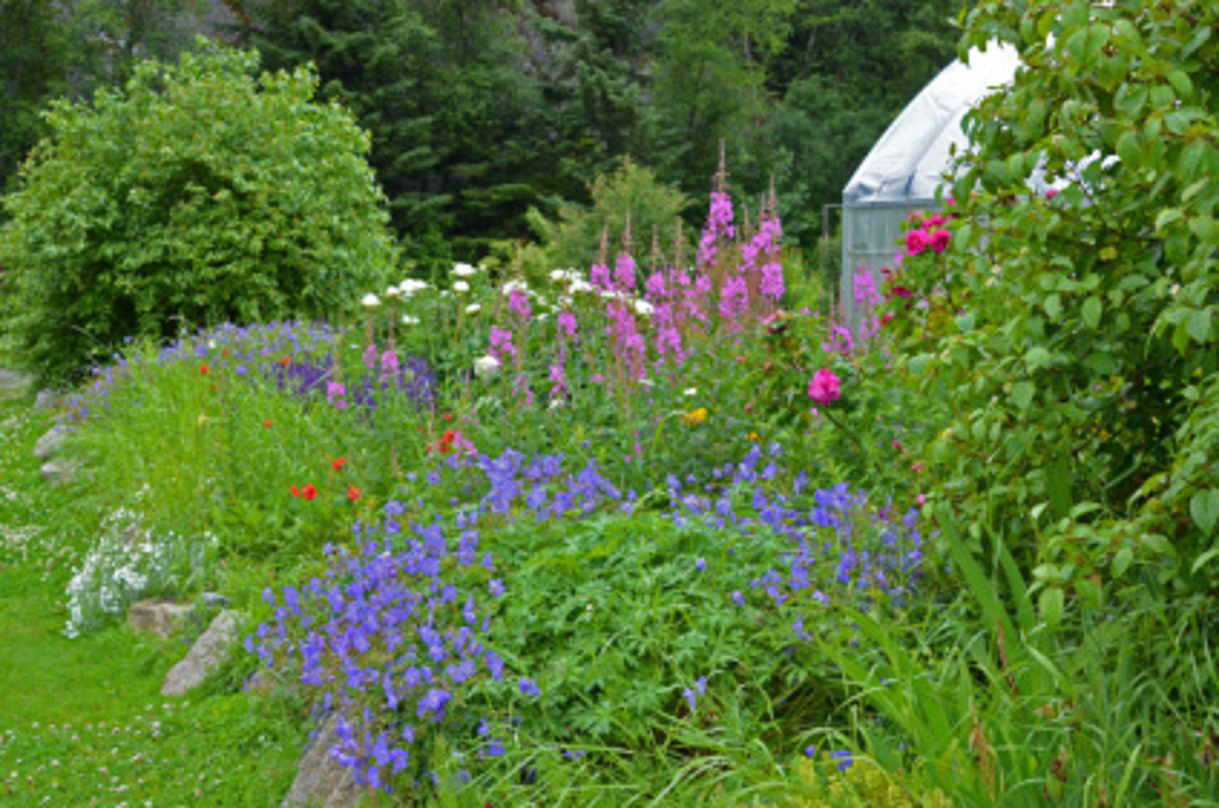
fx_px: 1555
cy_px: 364
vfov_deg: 29.1
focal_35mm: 46
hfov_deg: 42.8
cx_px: 601
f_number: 6.3
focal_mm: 26
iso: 200
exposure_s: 1/160
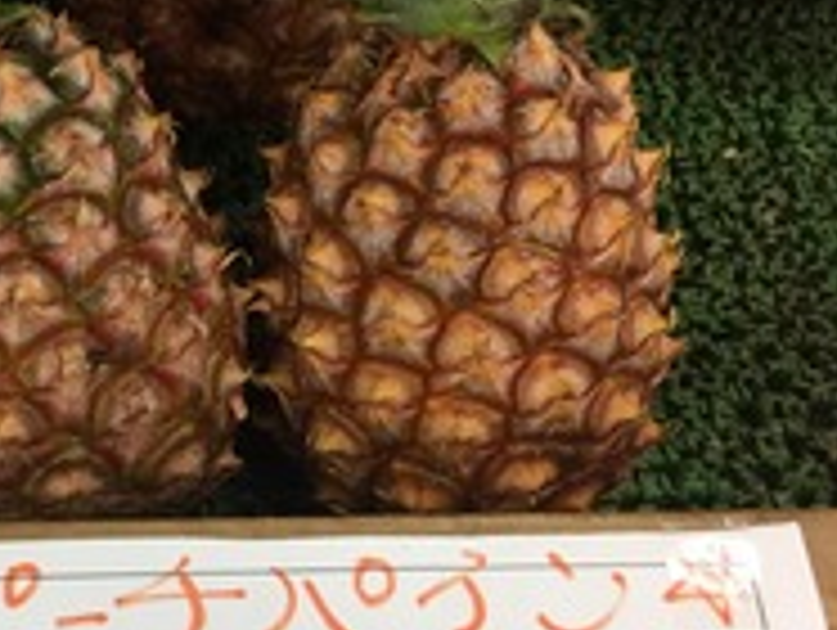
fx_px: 1356
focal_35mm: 56
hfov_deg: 32.3
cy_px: 414
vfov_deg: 26.0
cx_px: 54
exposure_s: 1/30
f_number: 2.2
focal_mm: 4.15
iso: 50
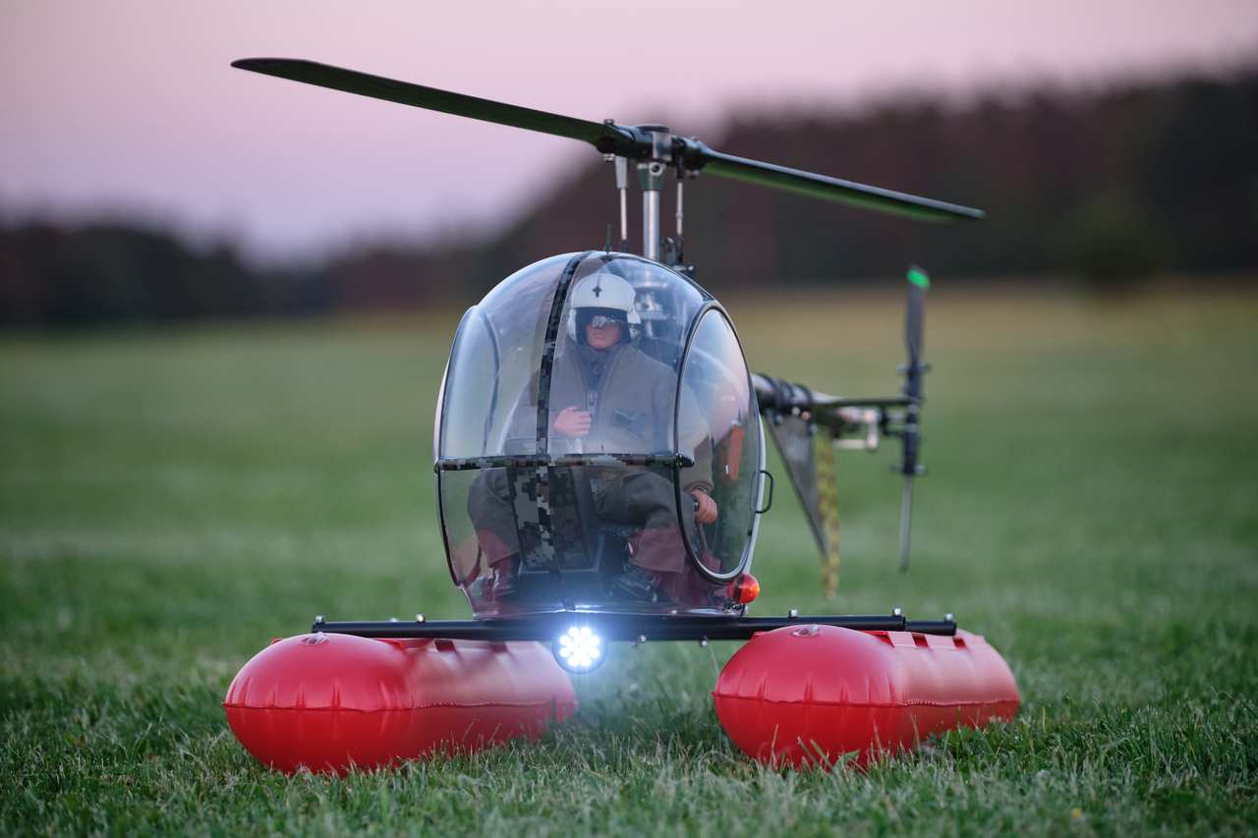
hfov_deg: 11.1
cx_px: 629
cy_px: 419
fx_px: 6498
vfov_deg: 7.4
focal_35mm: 186
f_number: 3.6
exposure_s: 1/500
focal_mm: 124.3
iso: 800
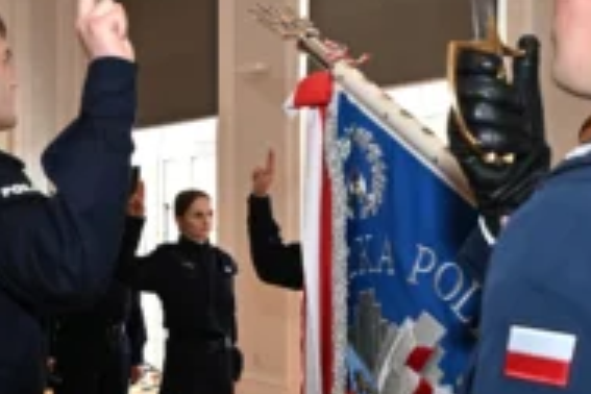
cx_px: 310
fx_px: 936
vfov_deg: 23.7
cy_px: 260
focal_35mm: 57
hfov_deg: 35.0
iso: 1000
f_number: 6.3
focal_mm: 24
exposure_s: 1/60
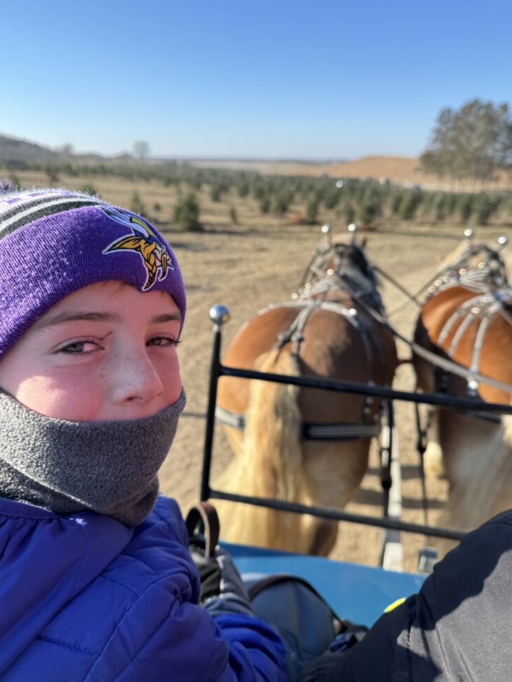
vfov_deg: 69.4
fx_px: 493
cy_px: 334
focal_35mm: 25
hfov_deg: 54.9
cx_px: 258
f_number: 1.78
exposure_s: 1/1311
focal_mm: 6.76
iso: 80
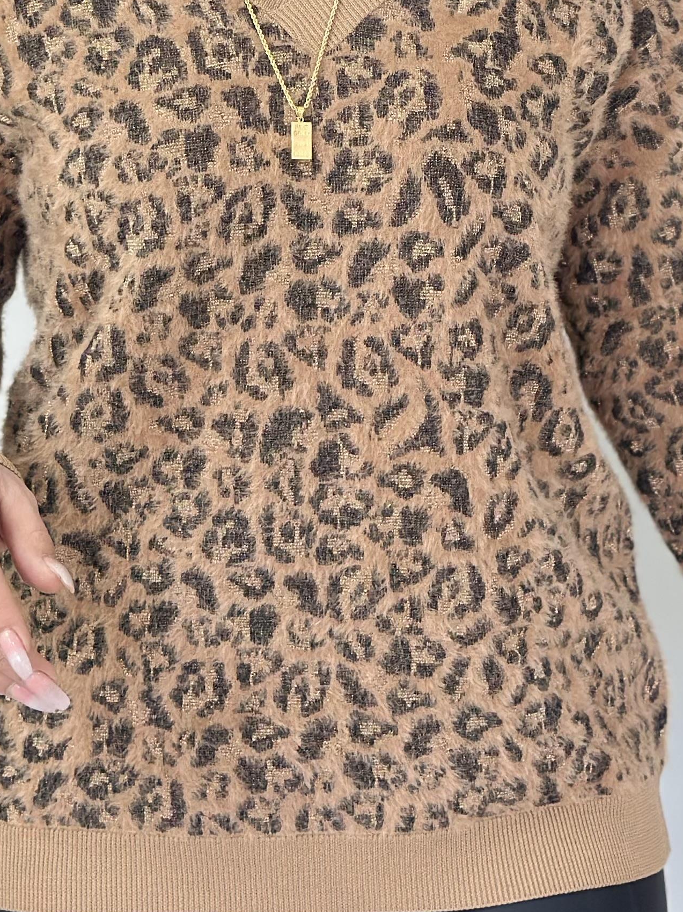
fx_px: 3000
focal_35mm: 114
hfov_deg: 13.0
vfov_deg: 16.9
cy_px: -3
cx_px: 385
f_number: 1.78
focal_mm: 6.86
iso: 125
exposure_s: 1/100
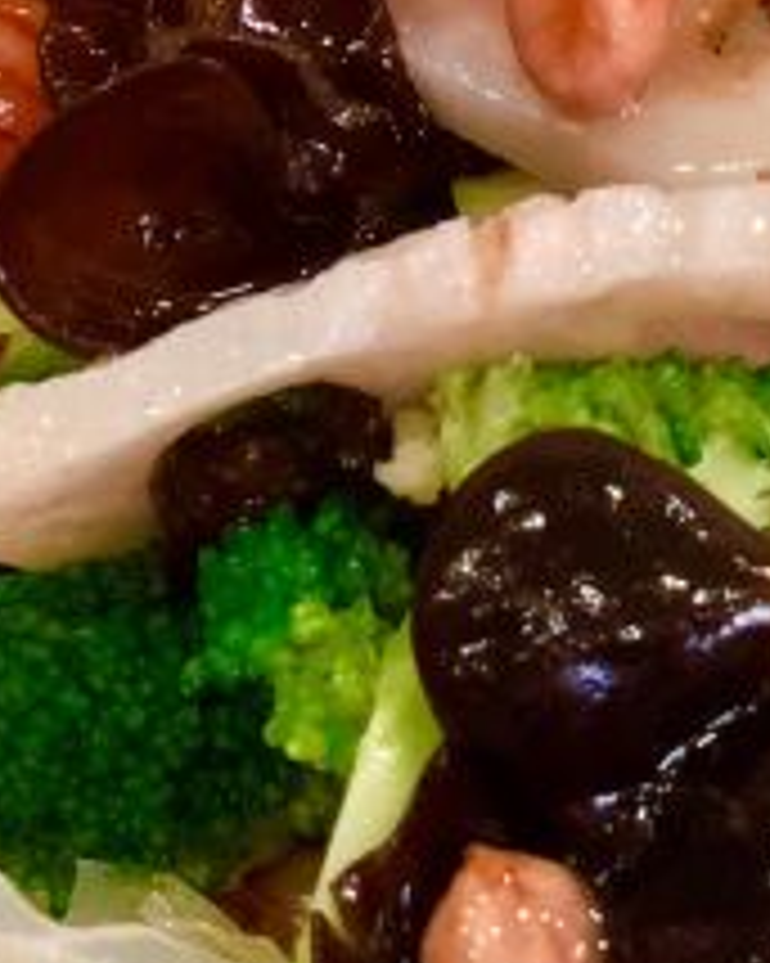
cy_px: 488
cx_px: 820
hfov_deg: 9.2
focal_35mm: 166
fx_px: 4732
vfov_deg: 11.6
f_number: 2.4
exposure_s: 1/33
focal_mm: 6
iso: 100
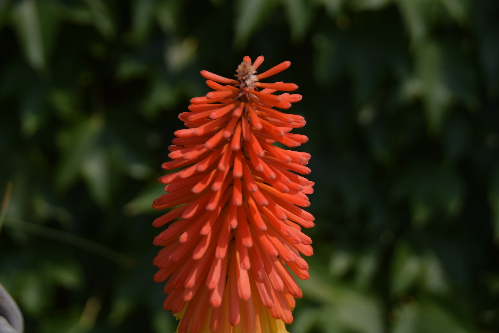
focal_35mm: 66
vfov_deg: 20.6
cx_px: 250
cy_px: 166
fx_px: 915
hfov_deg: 30.5
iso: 100
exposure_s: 1/500
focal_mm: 44
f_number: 4.5
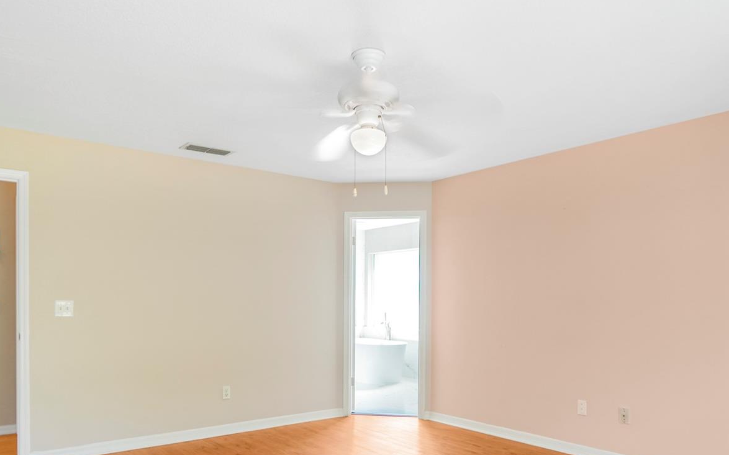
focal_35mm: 25
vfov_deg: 48.5
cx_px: 362
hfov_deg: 72.6
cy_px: 298
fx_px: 497
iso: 100
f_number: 2.5
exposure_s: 1/50
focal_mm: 12
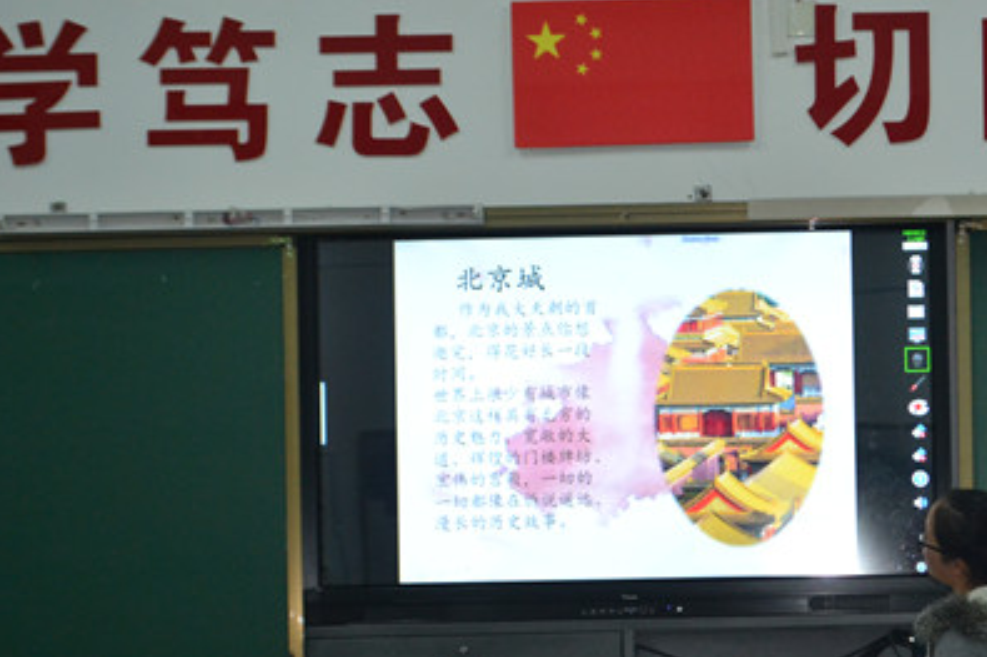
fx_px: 3124
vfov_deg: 12.0
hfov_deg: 17.9
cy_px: 495
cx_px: 662
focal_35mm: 114
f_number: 5.6
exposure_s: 1/60
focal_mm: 50
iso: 1400
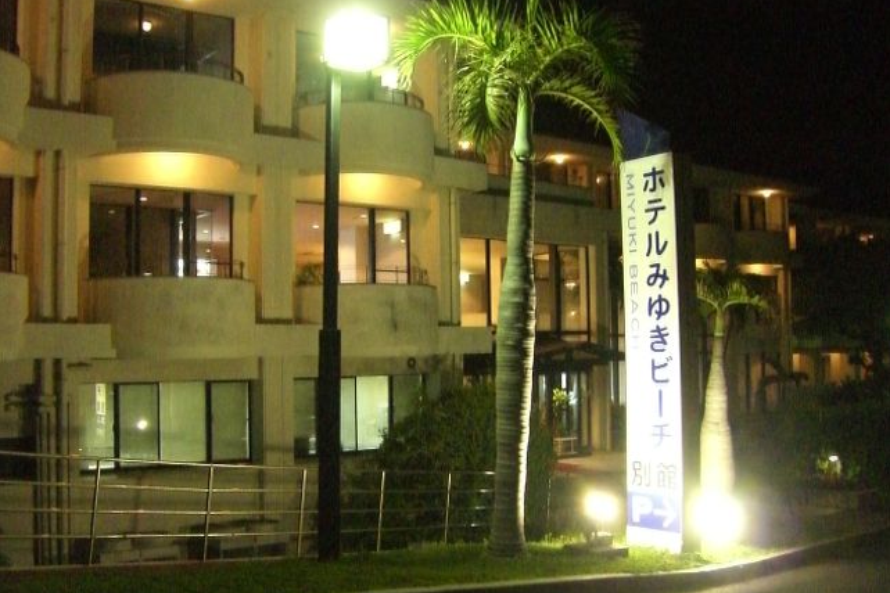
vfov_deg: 33.4
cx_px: 448
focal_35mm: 40
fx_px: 989
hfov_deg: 48.5
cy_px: 301
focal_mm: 6.2
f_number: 2.7
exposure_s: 1/25
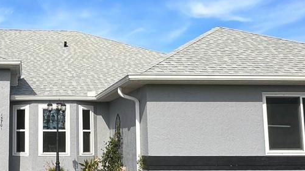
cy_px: 98
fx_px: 396
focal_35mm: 49
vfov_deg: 24.4
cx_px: 43
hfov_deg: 39.7
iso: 50
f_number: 2.2
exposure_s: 1/2398
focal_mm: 2.22
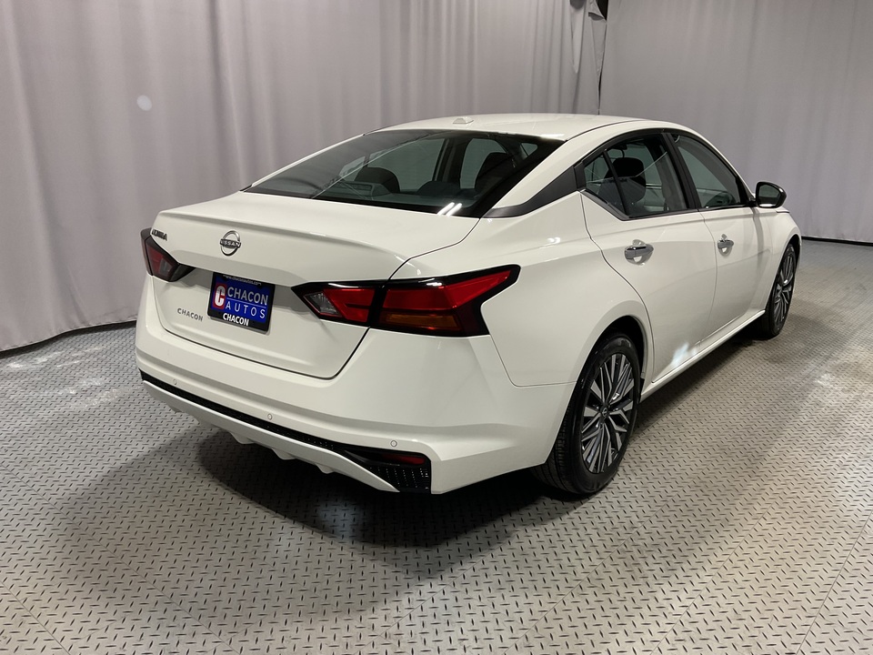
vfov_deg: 48.2
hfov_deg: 61.7
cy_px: 328
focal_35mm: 29
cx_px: 436
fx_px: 731
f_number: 1.8
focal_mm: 3
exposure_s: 1/100
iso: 50
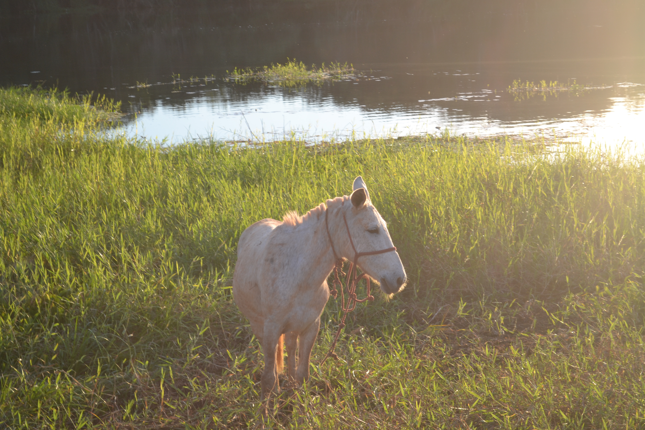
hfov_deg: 24.6
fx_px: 1478
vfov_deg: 16.6
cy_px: 215
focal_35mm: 82
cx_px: 322
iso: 140
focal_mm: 55
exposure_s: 1/125
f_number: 5.6
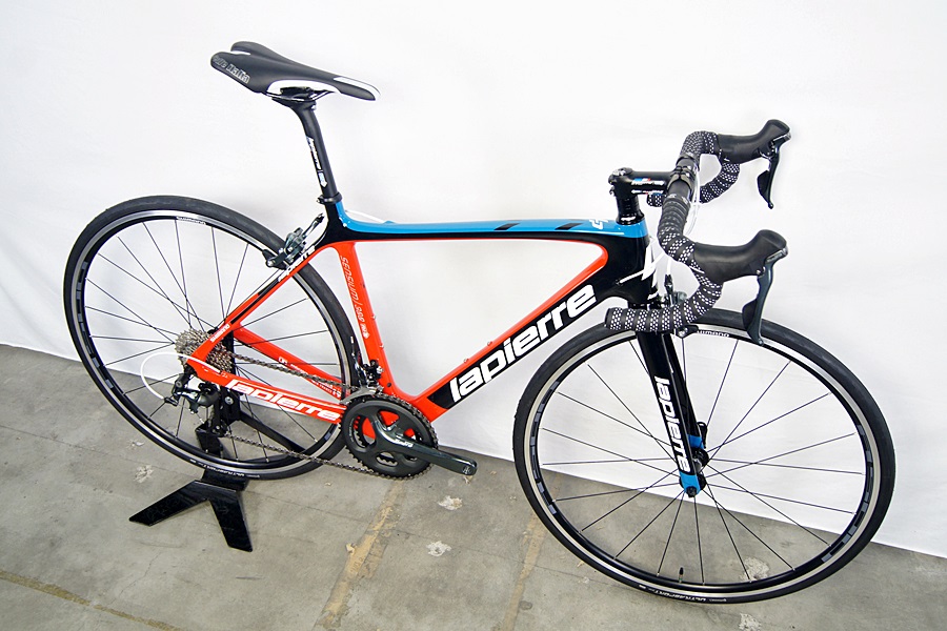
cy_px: 316
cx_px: 474
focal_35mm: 33
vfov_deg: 40.0
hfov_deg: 57.2
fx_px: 868
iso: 320
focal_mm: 22
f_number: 4
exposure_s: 1/60
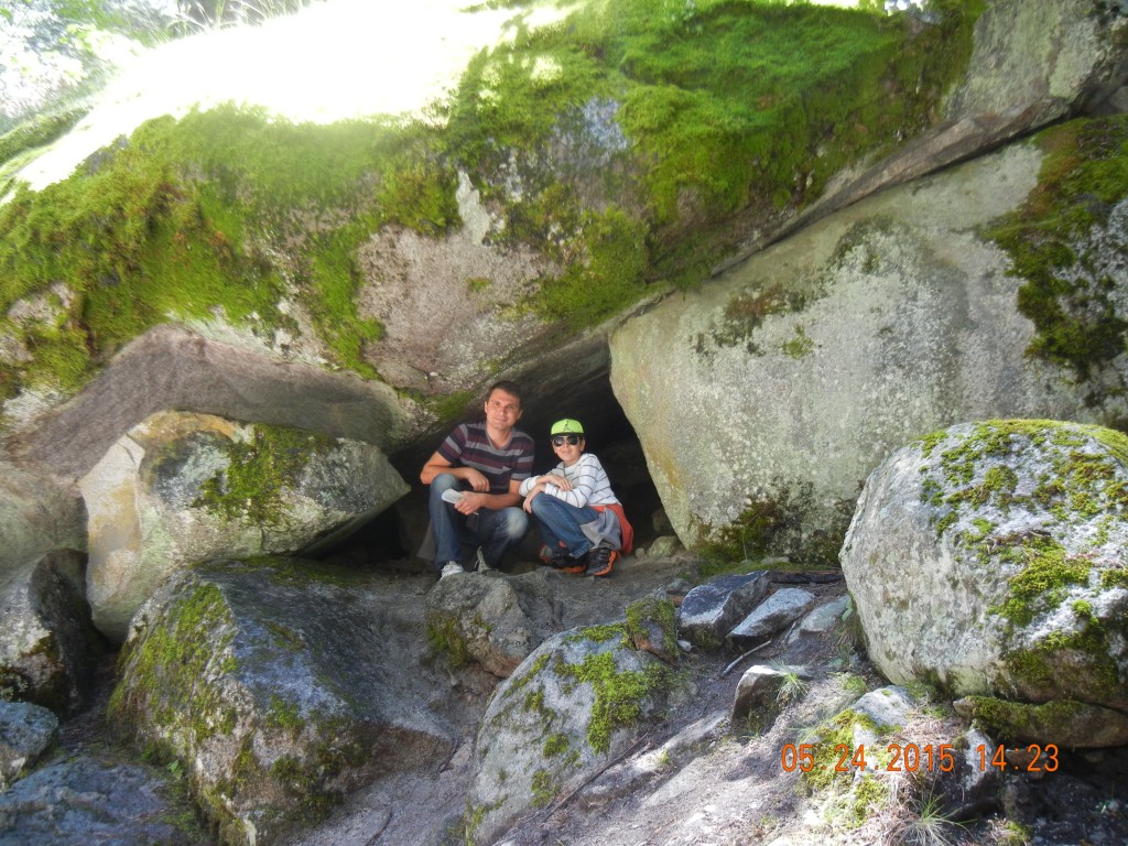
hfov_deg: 60.0
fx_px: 978
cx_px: 564
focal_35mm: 30
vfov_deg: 46.8
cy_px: 423
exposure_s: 1/60
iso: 230
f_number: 3.5
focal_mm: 5.4
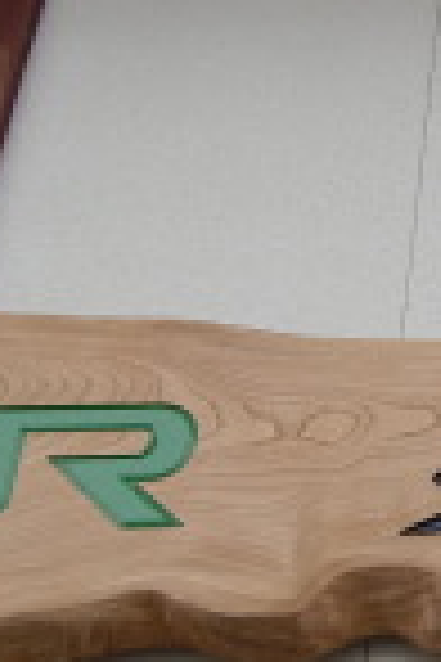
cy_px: 432
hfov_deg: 7.6
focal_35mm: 176
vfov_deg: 11.7
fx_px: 3234
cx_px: 801
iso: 64
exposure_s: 1/80
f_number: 3
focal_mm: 6.9
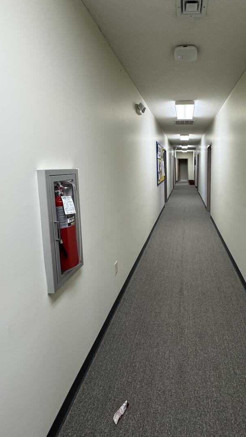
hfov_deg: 58.2
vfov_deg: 92.2
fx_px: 209
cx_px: 181
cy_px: 191
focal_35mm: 18
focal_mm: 2.22
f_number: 2.2
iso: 250
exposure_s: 1/120
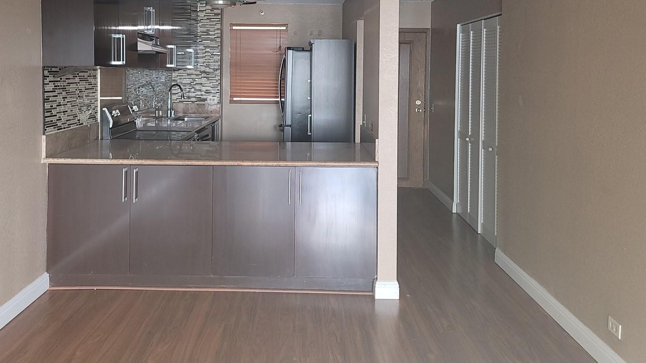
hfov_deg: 57.9
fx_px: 582
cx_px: 284
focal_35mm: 34
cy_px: 87
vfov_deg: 33.9
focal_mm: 7
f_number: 1.8
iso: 160
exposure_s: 1/17
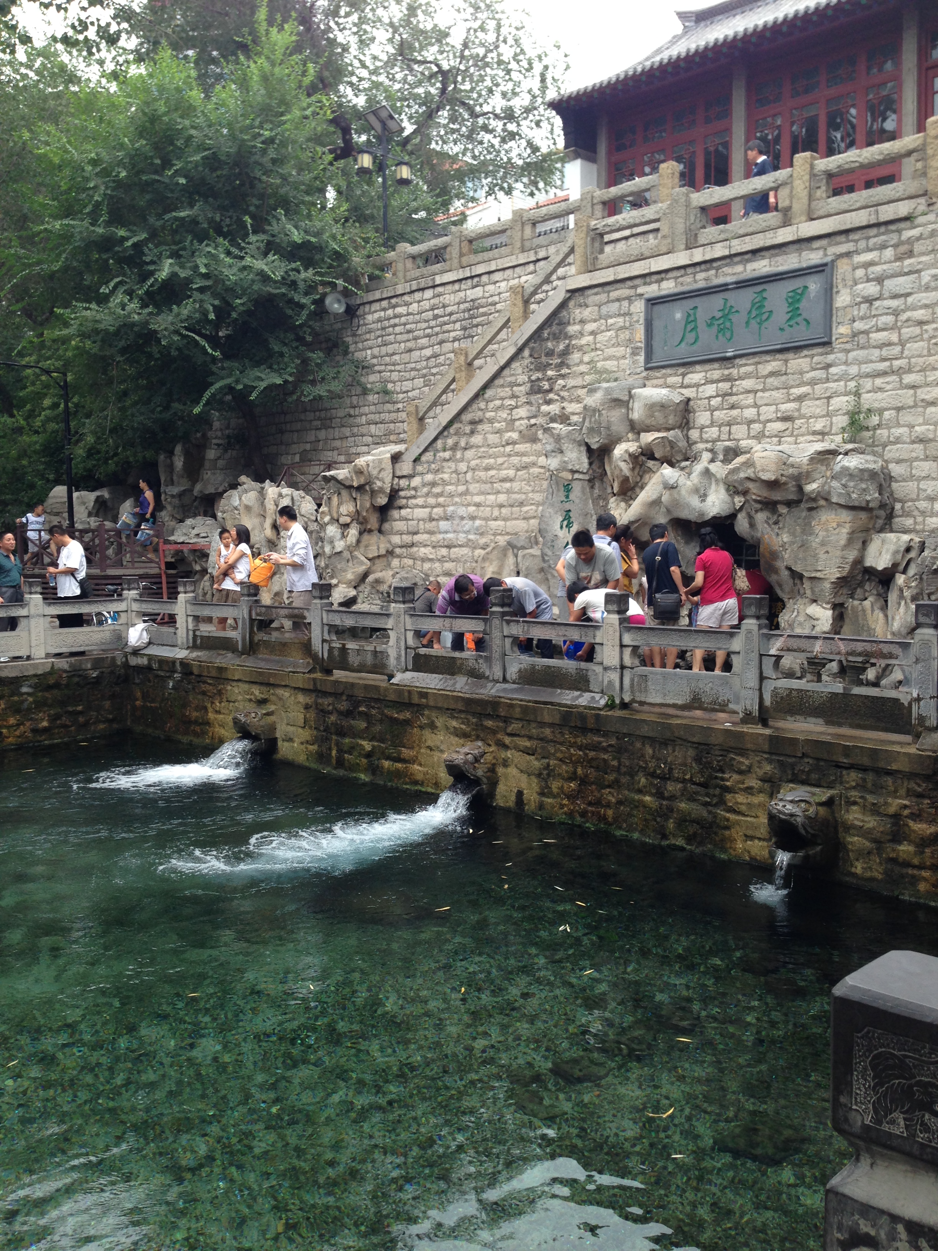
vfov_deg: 55.4
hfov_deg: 42.9
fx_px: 1192
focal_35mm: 33
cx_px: 469
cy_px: 626
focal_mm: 4.12
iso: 50
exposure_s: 1/203
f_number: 2.4
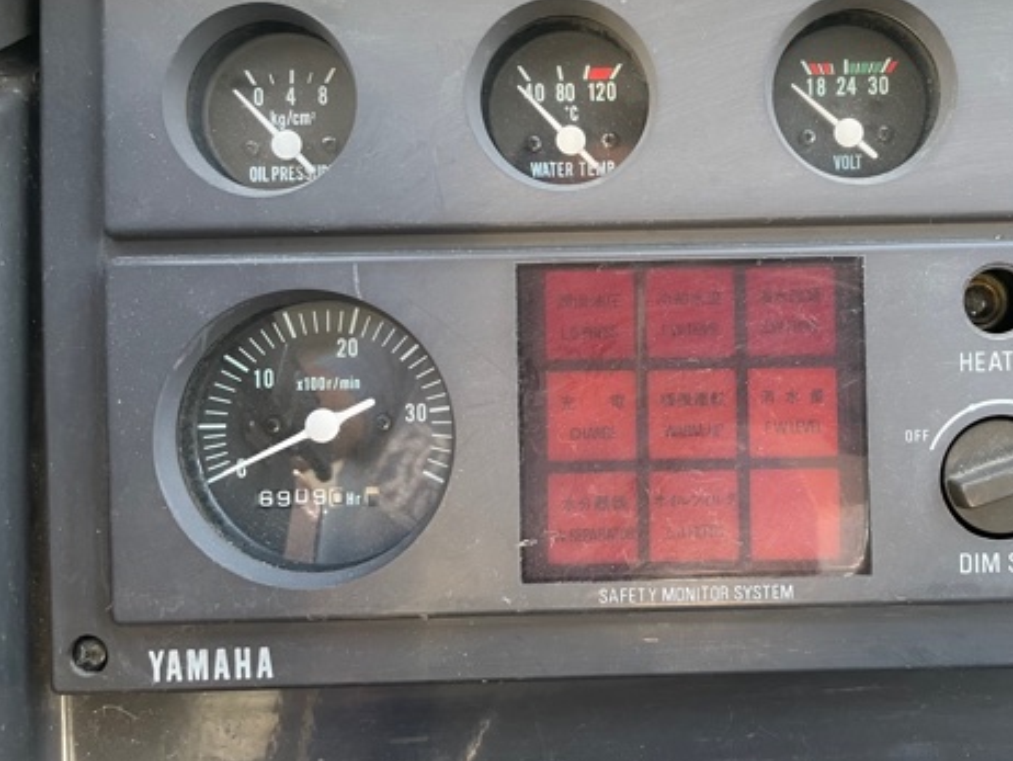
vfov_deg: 39.6
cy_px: 320
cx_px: 675
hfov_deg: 50.4
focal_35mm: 36
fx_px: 1054
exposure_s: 1/66
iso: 125
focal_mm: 4.2
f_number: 1.6
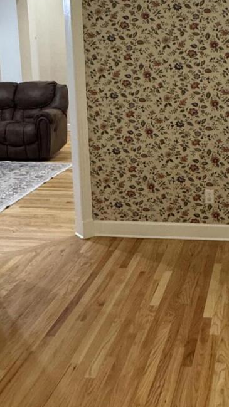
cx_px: 199
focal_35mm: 47
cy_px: 125
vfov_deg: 42.9
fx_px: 507
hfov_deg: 24.8
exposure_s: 1/60
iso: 320
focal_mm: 2.22
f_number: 2.2
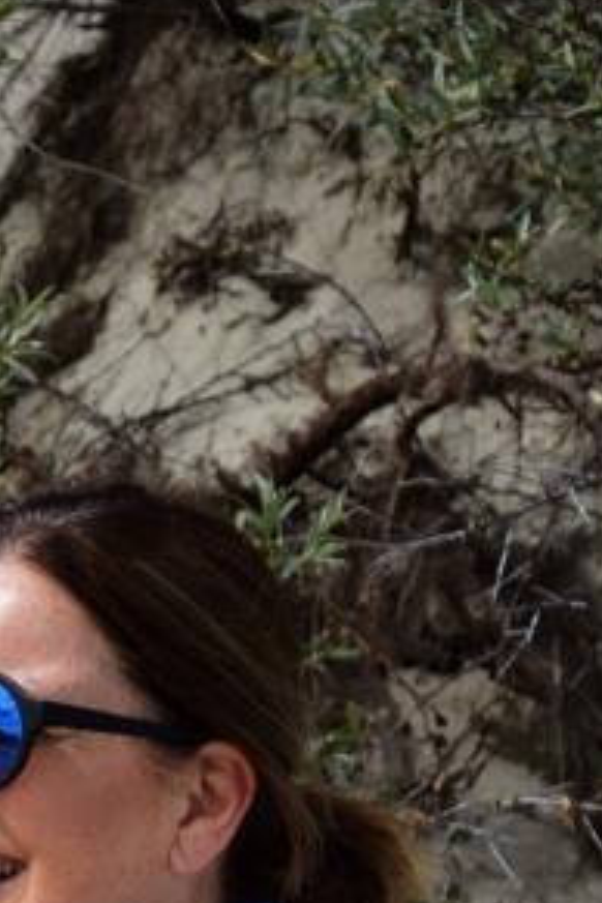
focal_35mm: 370
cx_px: 64
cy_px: 1471
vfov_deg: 5.5
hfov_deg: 3.7
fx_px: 9280
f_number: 5.3
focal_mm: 70
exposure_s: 1/1250
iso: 125
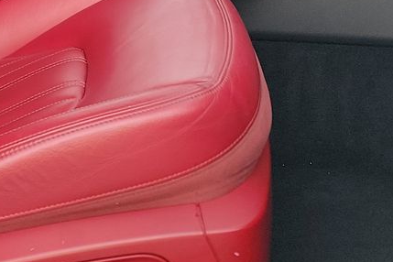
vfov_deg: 13.5
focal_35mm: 93
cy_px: -180
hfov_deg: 21.7
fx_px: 1015
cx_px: 91
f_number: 1.8
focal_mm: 6.7
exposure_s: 1/119
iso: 69
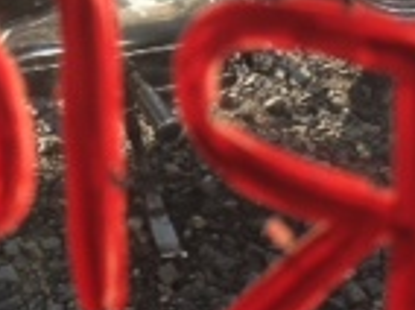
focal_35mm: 158
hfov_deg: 12.5
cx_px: 175
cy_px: 41
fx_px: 1891
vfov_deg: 9.3
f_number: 2.4
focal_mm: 4.28
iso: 64
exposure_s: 1/536
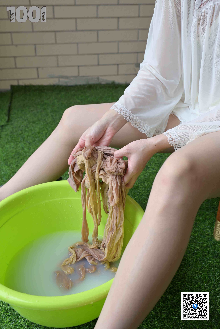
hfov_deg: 37.9
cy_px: 164
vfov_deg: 54.4
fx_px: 321
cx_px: 110
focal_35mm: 35
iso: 200
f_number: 5.6
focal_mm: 35
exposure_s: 1/200
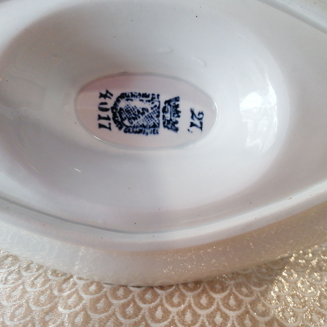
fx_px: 342
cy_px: 163
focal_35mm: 32
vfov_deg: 51.1
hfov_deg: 50.7
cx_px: 199
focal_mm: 4.75
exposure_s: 1/33.3
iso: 320
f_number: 1.8
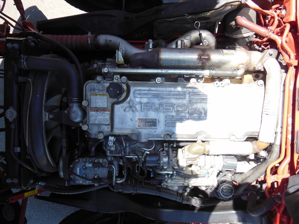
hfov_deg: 61.7
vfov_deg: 48.2
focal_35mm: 29
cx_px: 150
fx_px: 250
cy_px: 112
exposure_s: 1/200
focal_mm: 5.2
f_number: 3.7
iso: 125
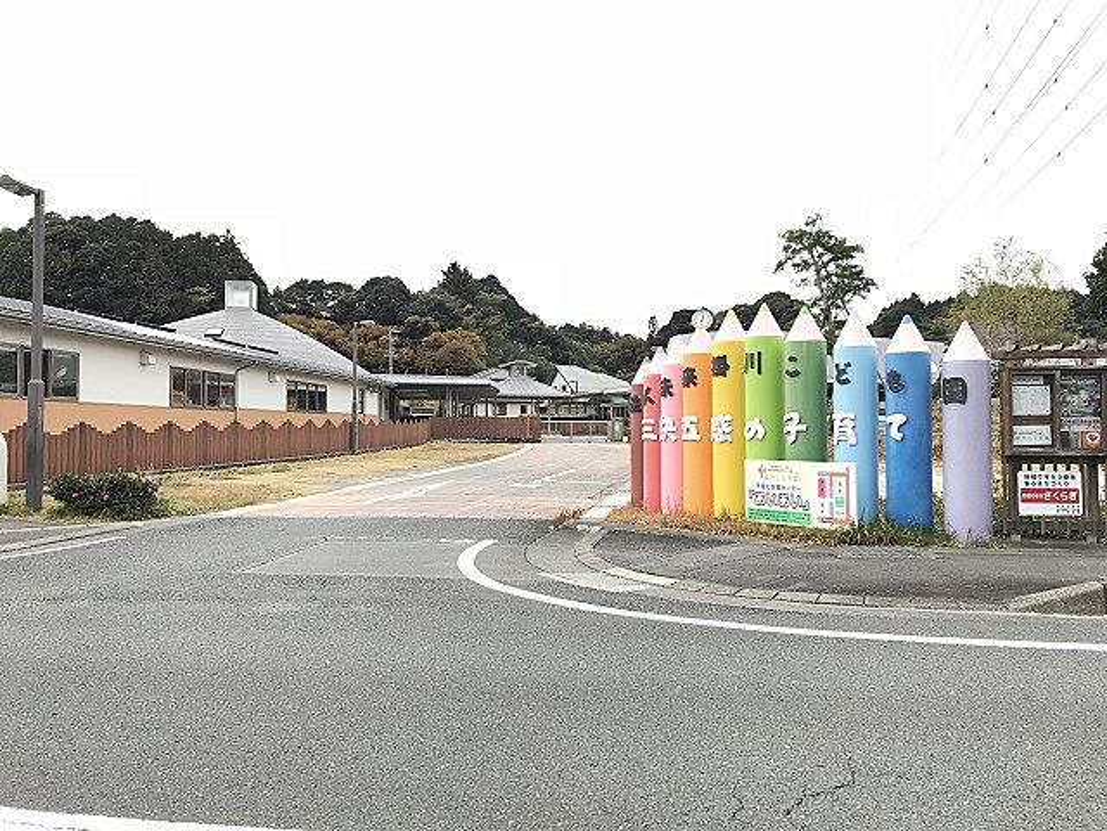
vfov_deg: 49.7
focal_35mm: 28
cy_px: 416
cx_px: 554
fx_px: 895
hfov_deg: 63.4
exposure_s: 1/742
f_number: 1.8
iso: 20
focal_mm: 3.99
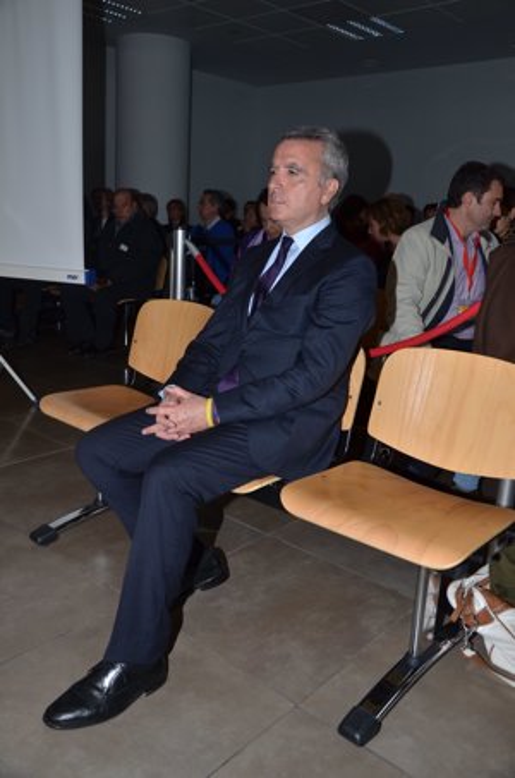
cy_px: 389
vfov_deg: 59.6
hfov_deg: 41.5
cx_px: 258
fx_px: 679
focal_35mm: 32
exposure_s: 1/250
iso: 400
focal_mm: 21
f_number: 3.8
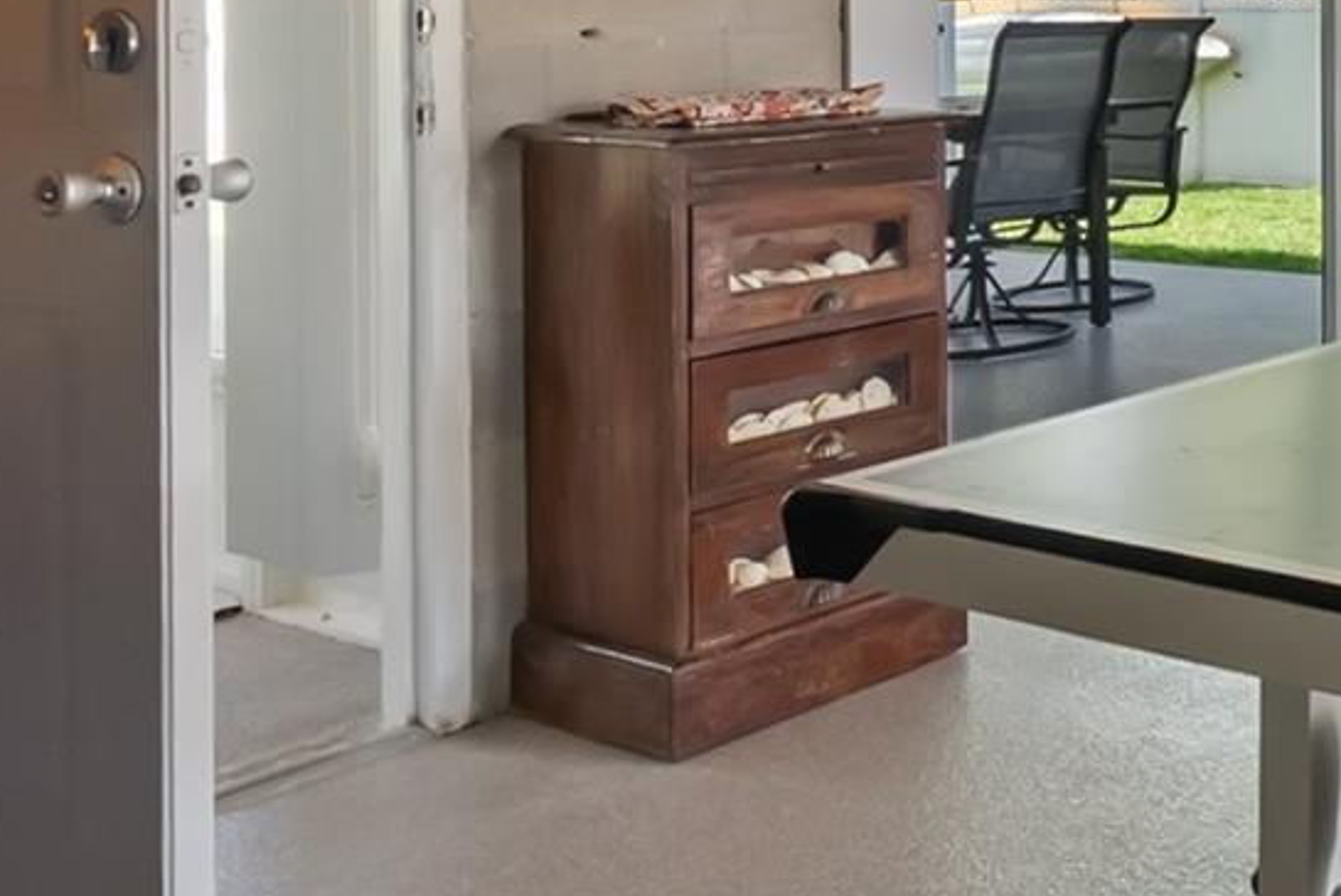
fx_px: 1640
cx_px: 1813
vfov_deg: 29.1
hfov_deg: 31.8
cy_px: 65
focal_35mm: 44
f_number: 8
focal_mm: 10
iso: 1600
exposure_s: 1/30
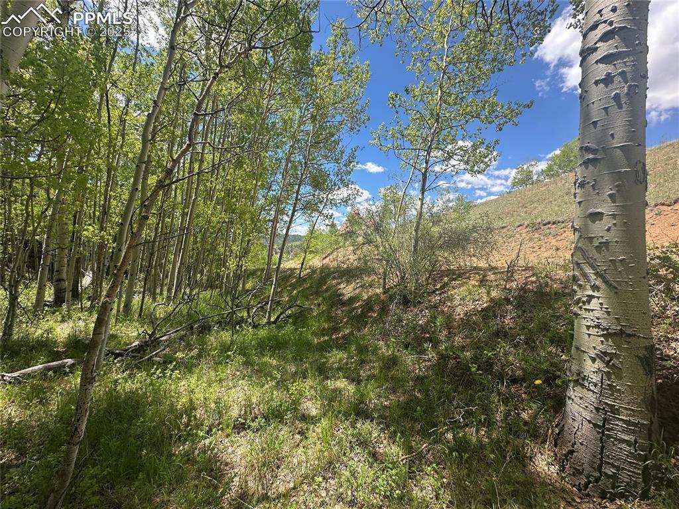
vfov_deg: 85.6
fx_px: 274
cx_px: 340
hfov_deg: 102.1
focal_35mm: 14
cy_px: 254
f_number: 2.2
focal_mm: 2.22
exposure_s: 1/979
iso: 50
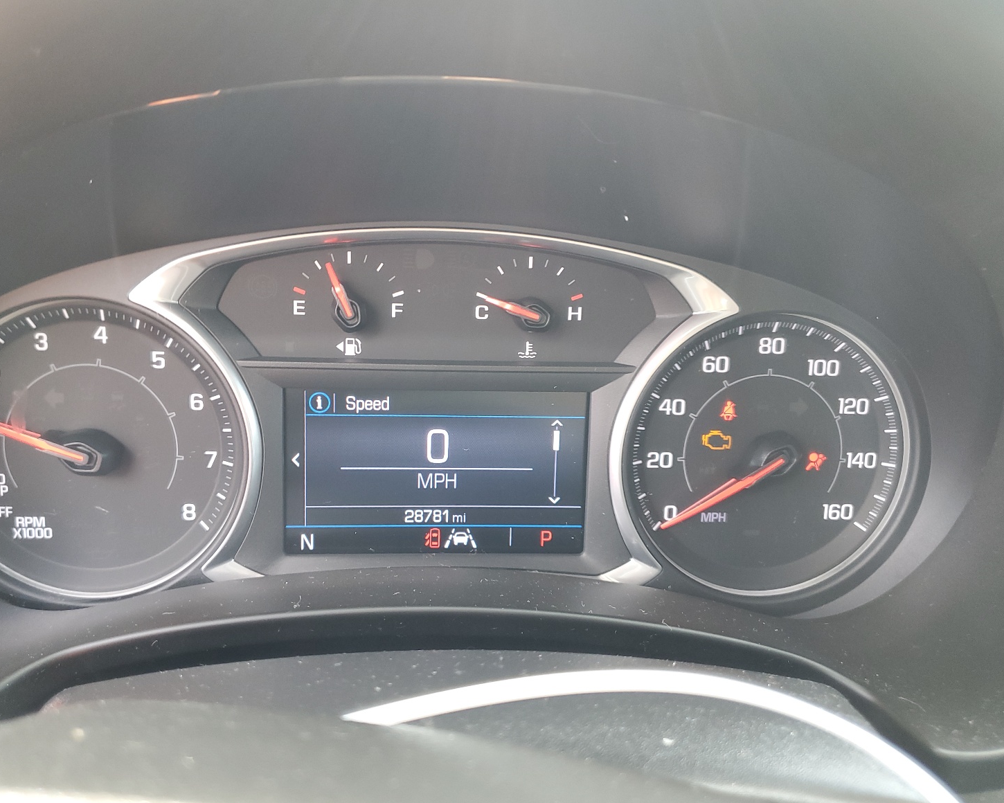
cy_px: 404
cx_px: 467
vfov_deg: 51.5
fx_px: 832
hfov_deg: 62.1
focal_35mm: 28
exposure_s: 1/50
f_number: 1.5
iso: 68
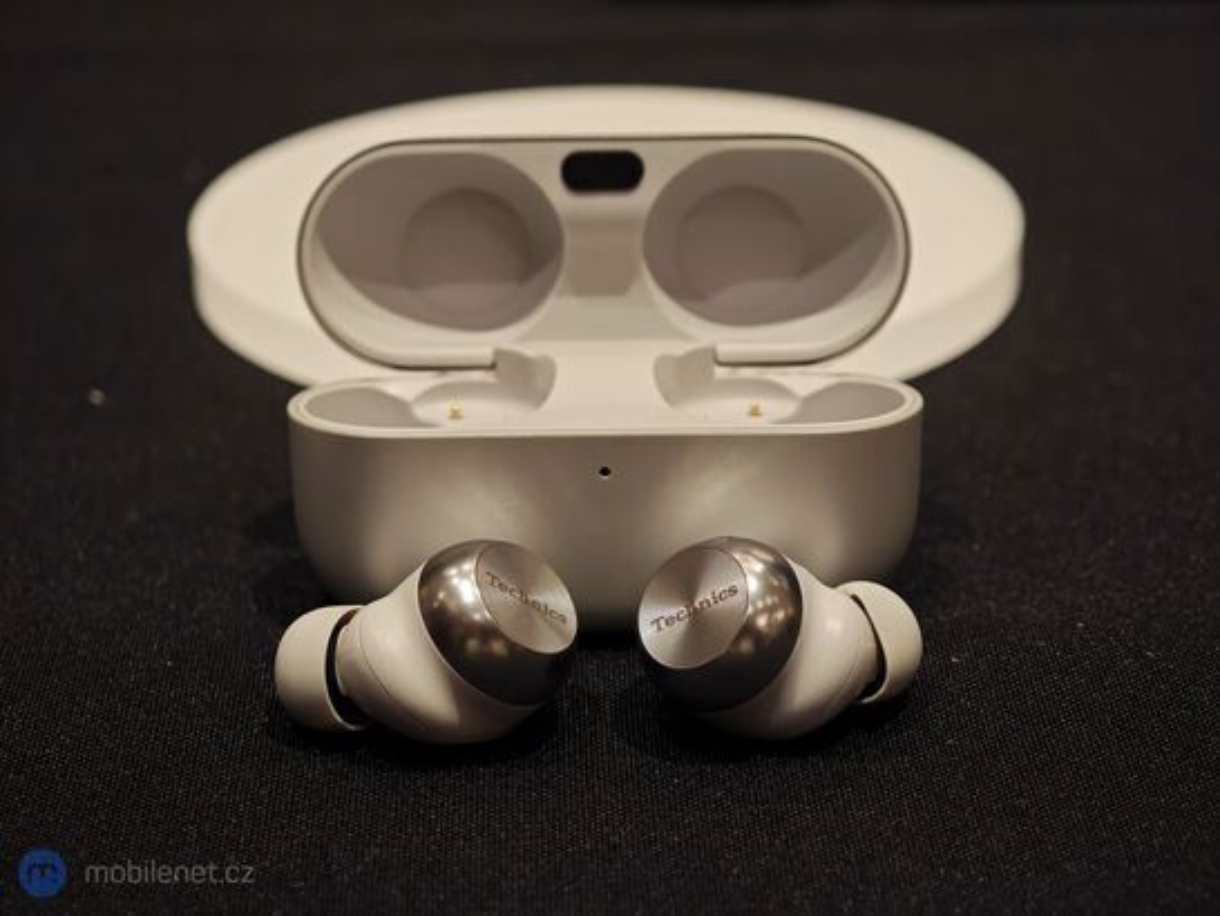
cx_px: 610
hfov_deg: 26.0
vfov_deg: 19.7
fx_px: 2644
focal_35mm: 75
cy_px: 458
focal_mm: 12.28
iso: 1000
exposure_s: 1/120
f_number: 1.8
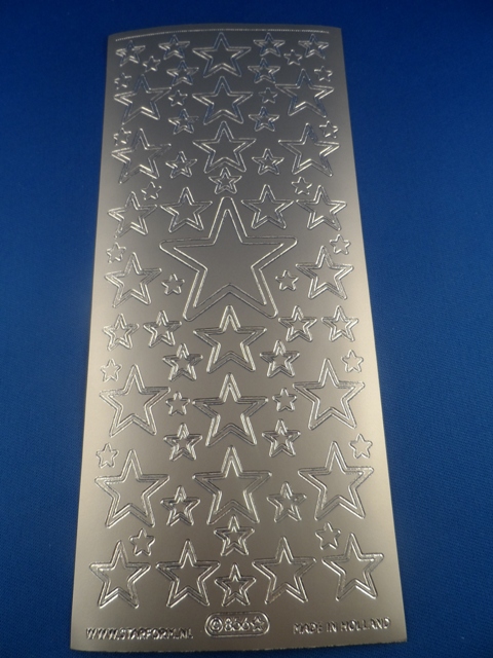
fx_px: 456
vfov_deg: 71.6
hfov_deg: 56.8
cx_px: 246
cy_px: 329
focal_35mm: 24
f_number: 3.2
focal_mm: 4
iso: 100
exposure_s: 1/125
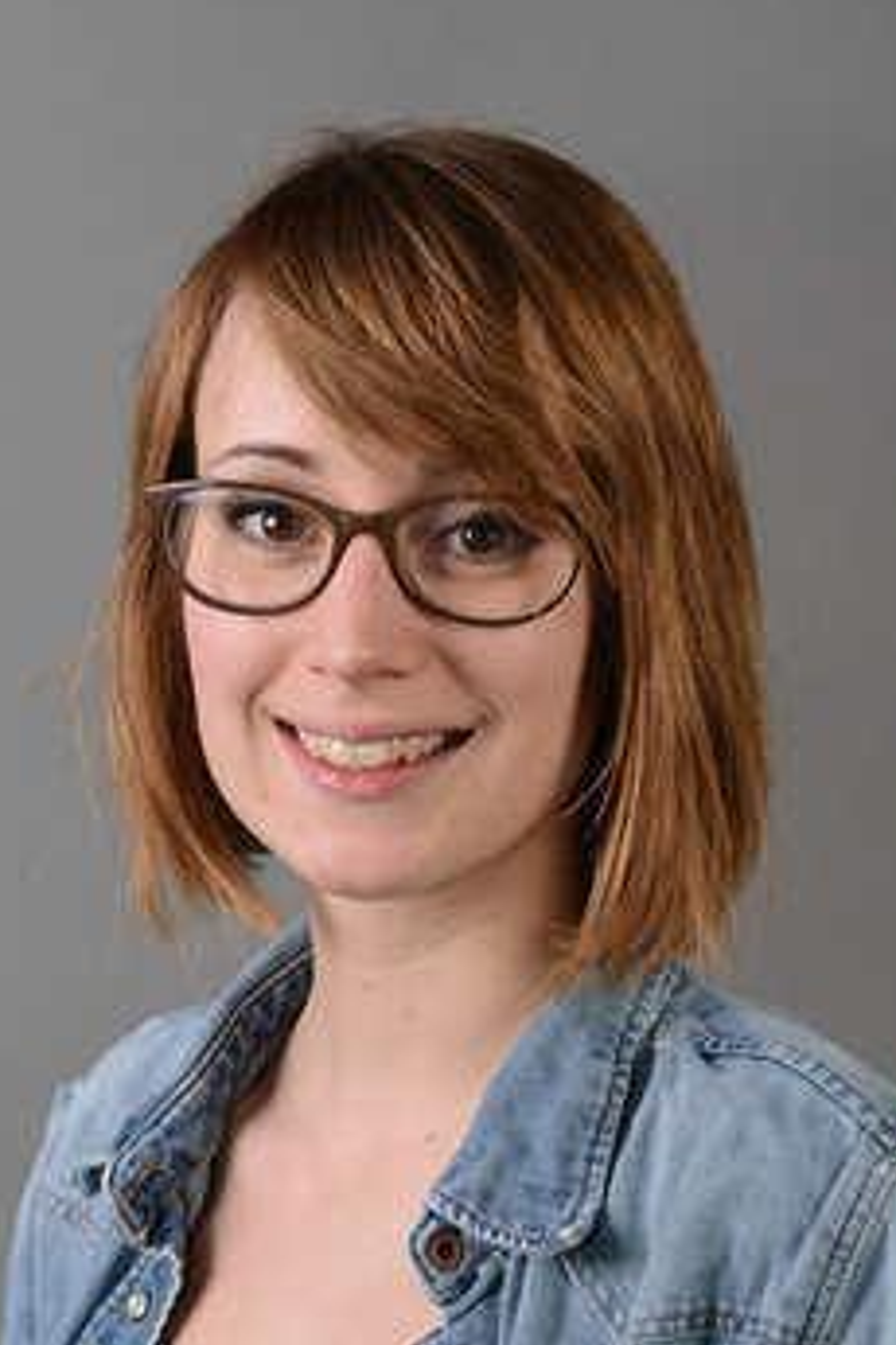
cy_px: 854
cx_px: 417
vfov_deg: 18.4
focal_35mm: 111
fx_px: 4144
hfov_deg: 12.3
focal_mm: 85
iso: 100
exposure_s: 1/200
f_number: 11
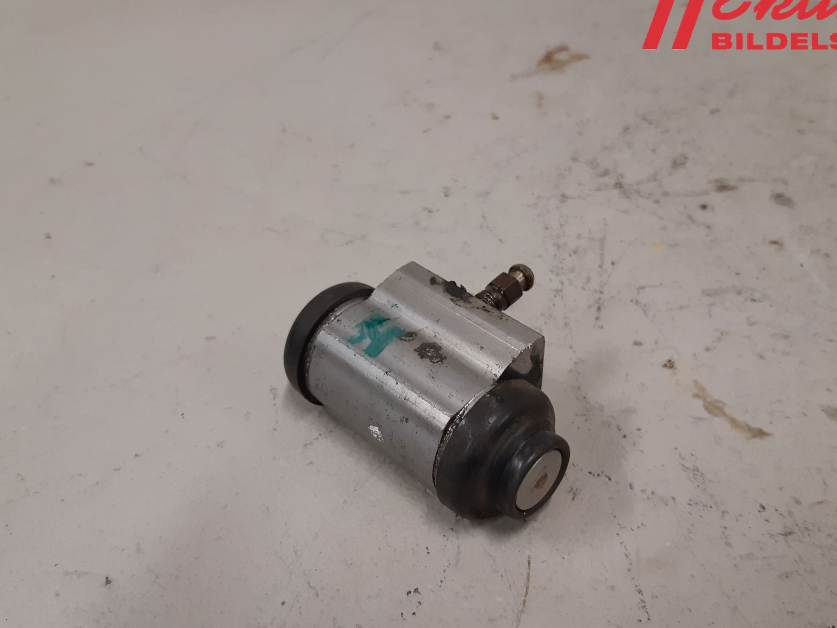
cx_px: 429
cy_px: 360
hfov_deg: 55.4
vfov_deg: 42.8
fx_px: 798
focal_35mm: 33
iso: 100
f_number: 1.7
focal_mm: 3.93
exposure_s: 1/50
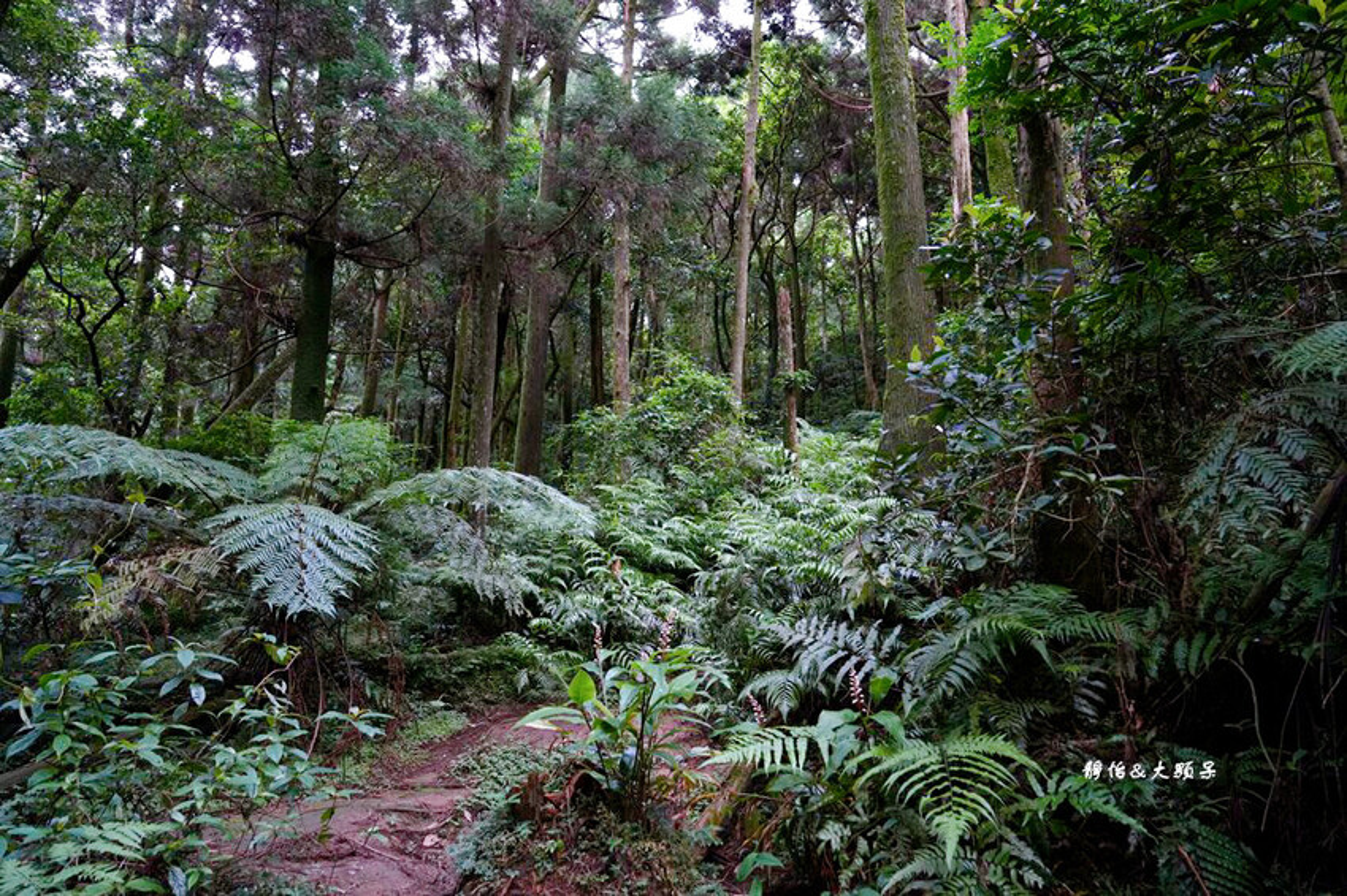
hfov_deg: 73.8
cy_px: 448
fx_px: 898
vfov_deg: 53.1
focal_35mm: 24
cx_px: 674
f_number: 4
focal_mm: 24
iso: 1600
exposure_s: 1/30
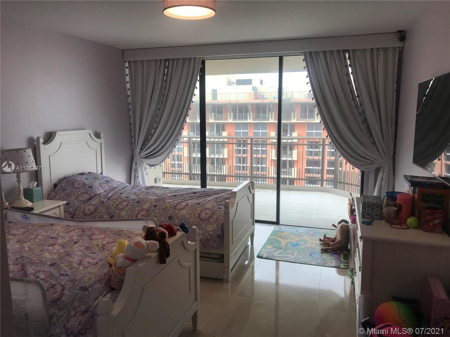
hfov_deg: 63.4
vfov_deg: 49.7
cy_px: 168
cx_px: 225
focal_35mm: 28
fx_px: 364
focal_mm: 3.99
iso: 20
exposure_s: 1/182
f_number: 1.8
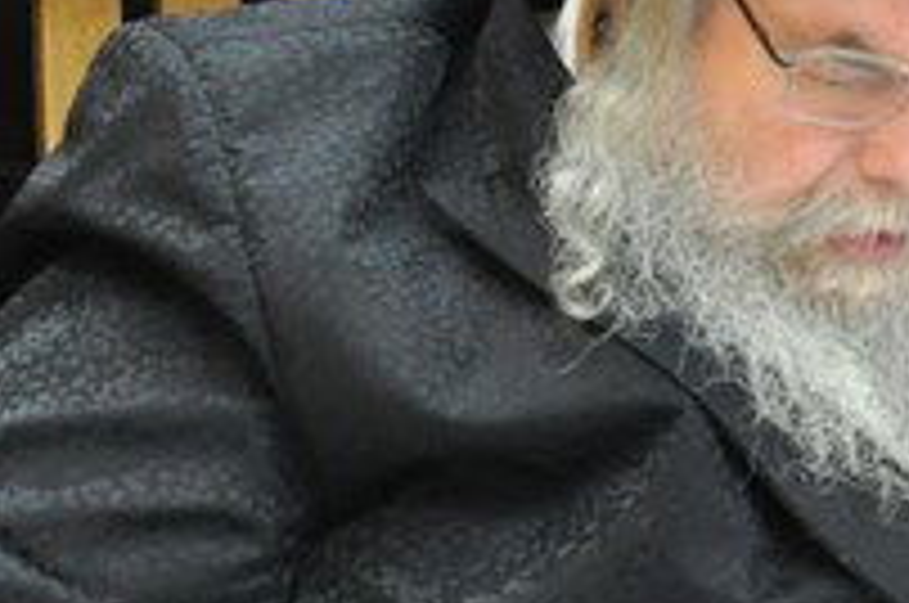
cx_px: 144
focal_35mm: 189
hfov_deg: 10.9
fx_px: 4765
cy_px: -18
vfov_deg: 7.2
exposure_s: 1/100
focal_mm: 22
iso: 2000
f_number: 4.5
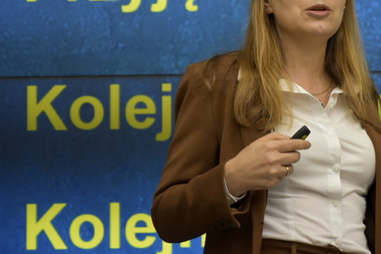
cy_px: 54
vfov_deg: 5.7
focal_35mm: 239
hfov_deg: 8.6
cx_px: 317
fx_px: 2529
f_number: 5.6
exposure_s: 1/250
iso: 2200
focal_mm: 92
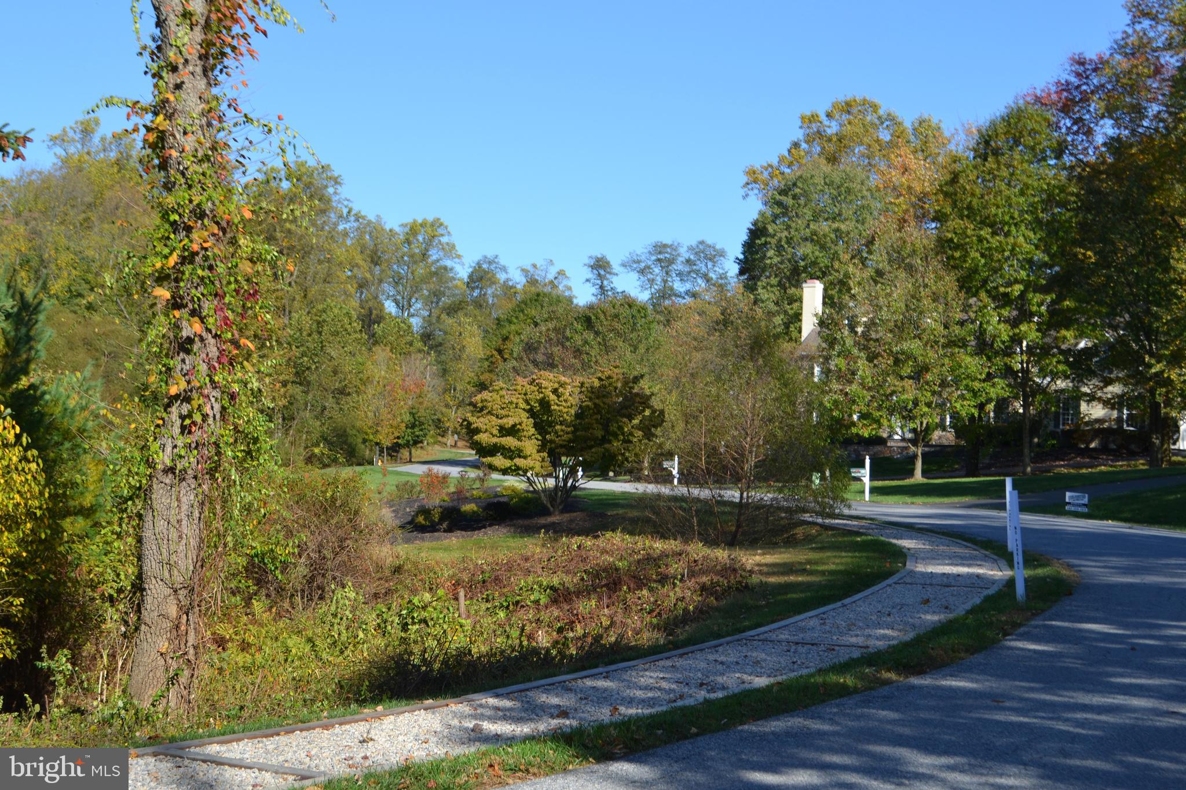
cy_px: 395
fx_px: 1729
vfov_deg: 25.7
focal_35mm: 52
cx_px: 593
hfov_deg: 37.9
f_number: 7.1
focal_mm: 35
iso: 100
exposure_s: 1/200
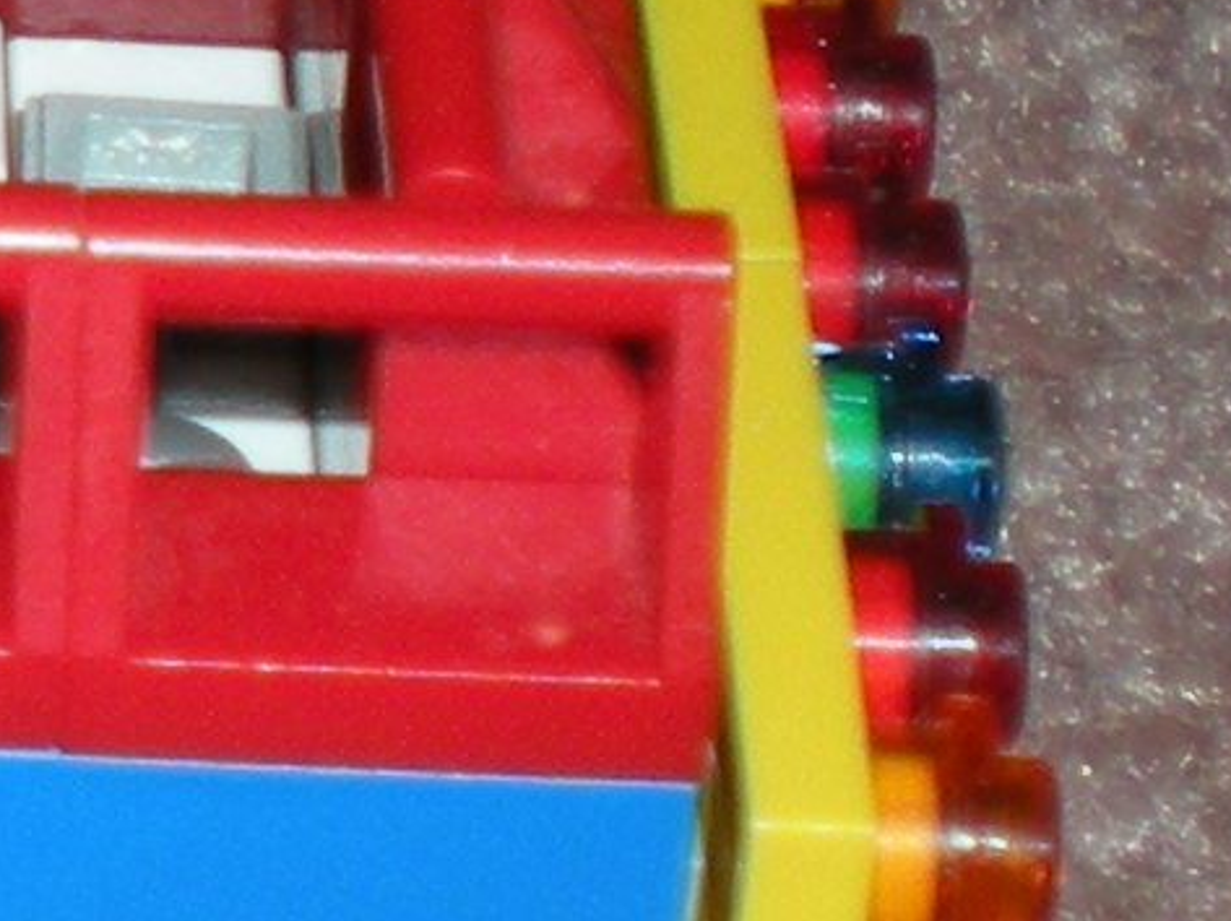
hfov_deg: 7.5
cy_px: -75
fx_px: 8777
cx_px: -1655
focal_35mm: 247
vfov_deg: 6.0
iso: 64
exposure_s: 1/60
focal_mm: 6.3
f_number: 3.1
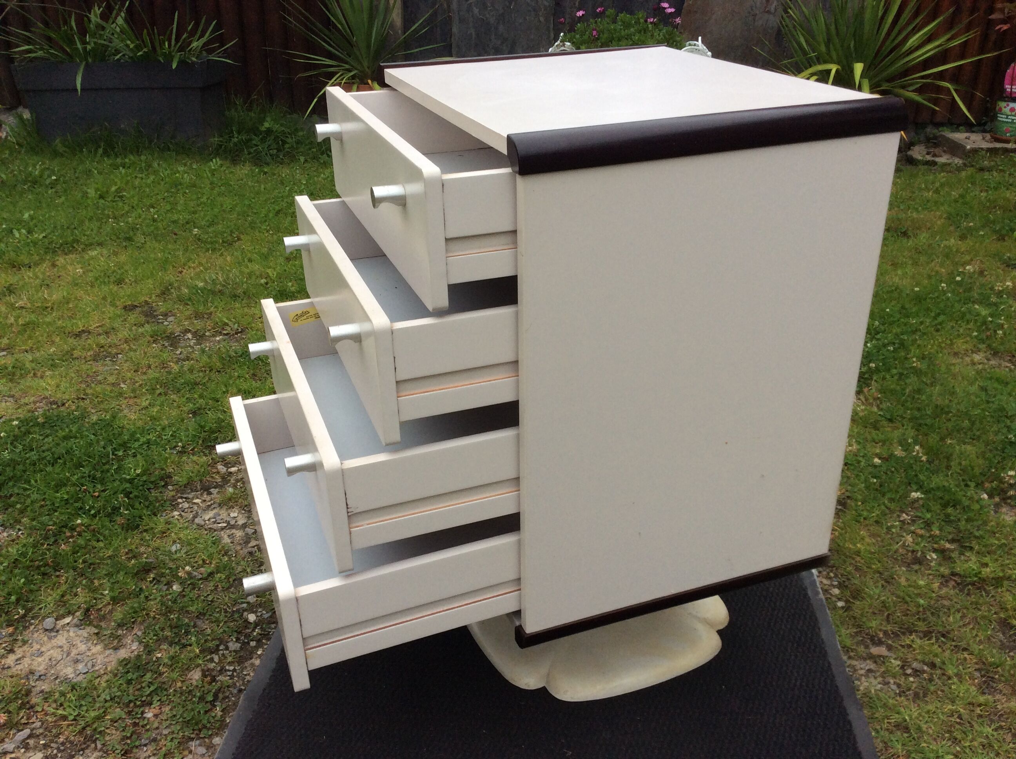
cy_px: 380
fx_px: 938
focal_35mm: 32
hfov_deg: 56.9
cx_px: 508
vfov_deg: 44.1
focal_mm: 3.3
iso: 50
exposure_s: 1/100
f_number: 2.4
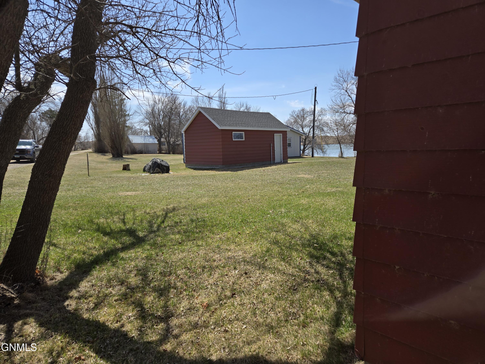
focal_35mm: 23
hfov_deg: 73.9
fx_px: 322
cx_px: 242
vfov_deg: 58.9
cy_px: 182
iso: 25
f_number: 1.8
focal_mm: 5.4
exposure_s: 1/1839
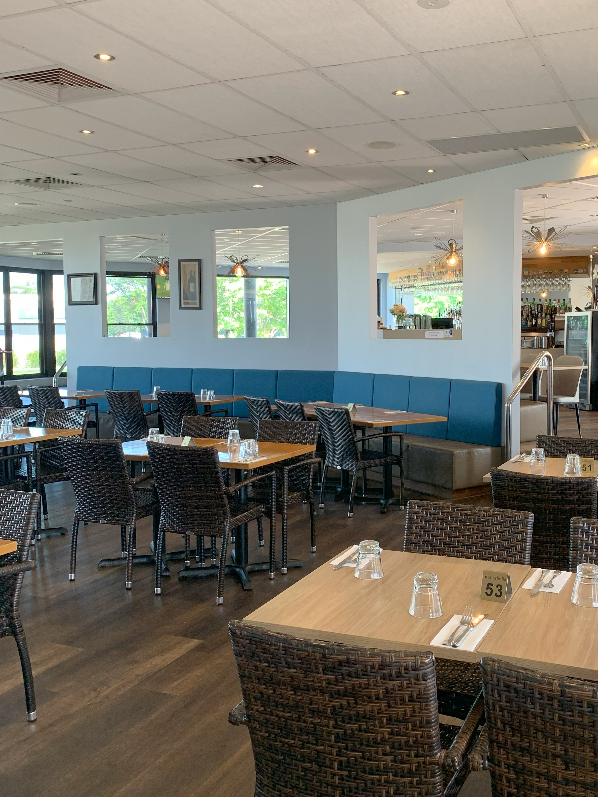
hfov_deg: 41.5
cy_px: 386
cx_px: 377
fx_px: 783
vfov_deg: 54.0
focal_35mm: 34
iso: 64
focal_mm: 4.25
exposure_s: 1/50
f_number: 1.8
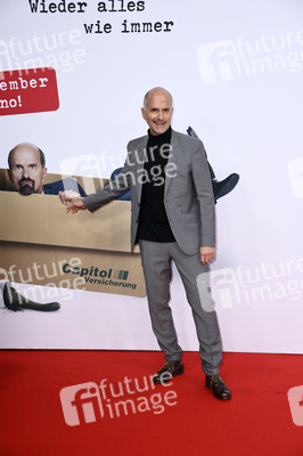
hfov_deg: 25.9
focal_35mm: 52
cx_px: 152
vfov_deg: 38.2
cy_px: 228
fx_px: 658
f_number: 4.5
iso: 500
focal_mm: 52
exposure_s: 1/250
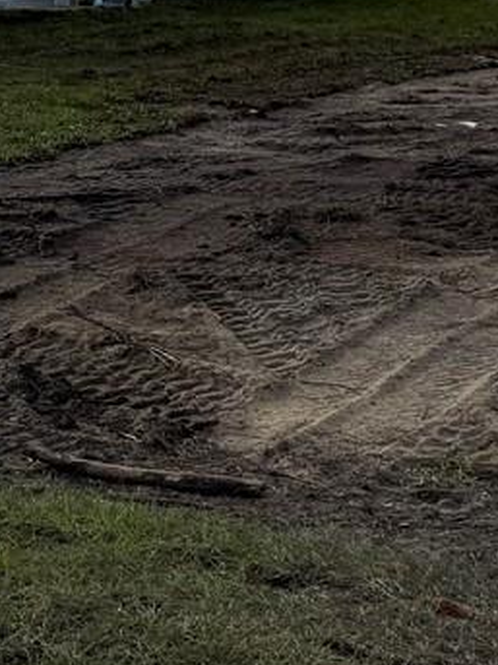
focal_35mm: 112
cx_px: -21
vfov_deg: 17.2
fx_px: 2150
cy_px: 21
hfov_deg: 13.0
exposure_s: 1/2907
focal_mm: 6.76
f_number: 1.78
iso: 80
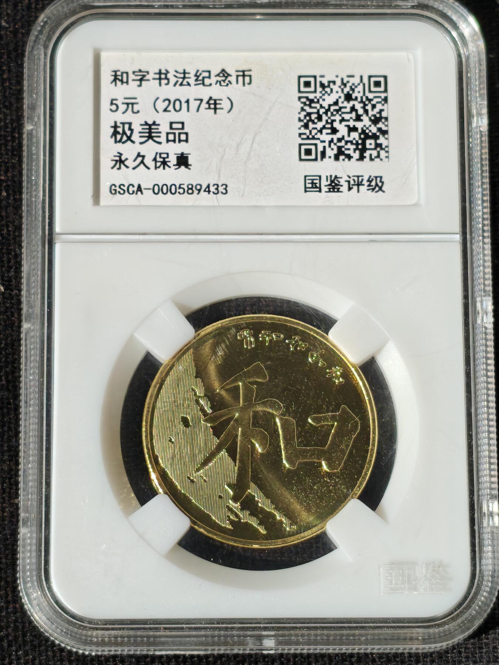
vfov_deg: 19.3
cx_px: 250
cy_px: 332
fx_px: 1960
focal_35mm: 102
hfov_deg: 14.5
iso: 50
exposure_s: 1/3065
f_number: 1.5
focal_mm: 4.94
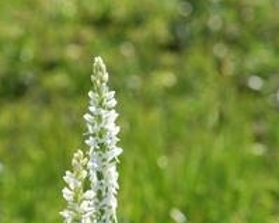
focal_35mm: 206
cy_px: 260
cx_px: 82
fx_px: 1700
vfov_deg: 7.4
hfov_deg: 9.4
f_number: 5.6
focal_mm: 60
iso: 180
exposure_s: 1/500
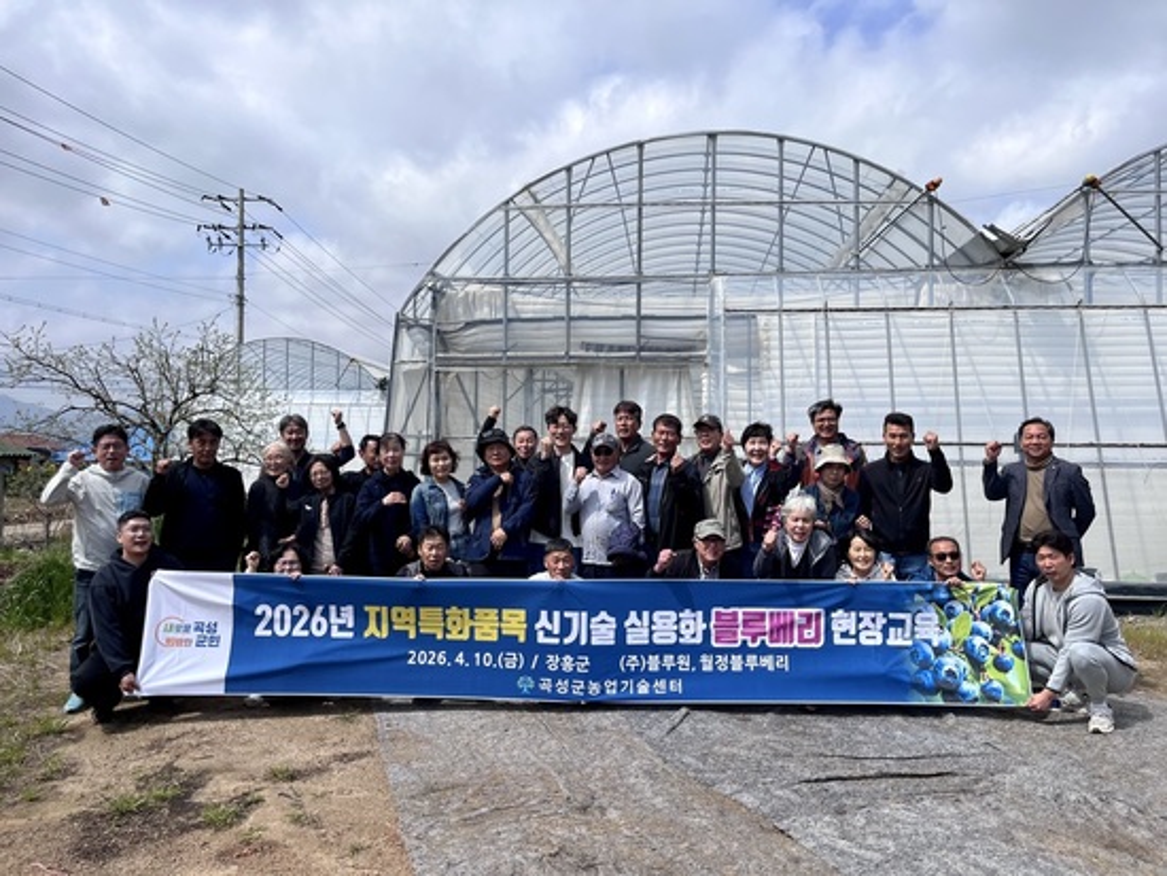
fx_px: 877
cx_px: 584
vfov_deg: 53.1
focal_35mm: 26
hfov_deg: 67.3
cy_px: 438
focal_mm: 5.1
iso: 50
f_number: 1.6
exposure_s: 1/4651
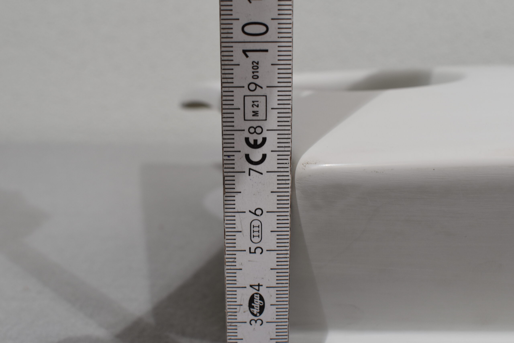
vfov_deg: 36.9
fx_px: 514
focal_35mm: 36
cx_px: 257
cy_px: 172
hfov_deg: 53.1
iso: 400
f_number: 8
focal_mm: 24
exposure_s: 1/60
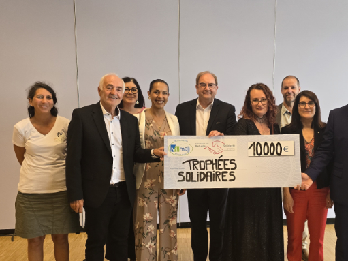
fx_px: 362
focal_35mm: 36
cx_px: 222
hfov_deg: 50.7
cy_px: 159
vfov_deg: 39.4
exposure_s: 1/100
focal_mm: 6.3
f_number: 1.7
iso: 250
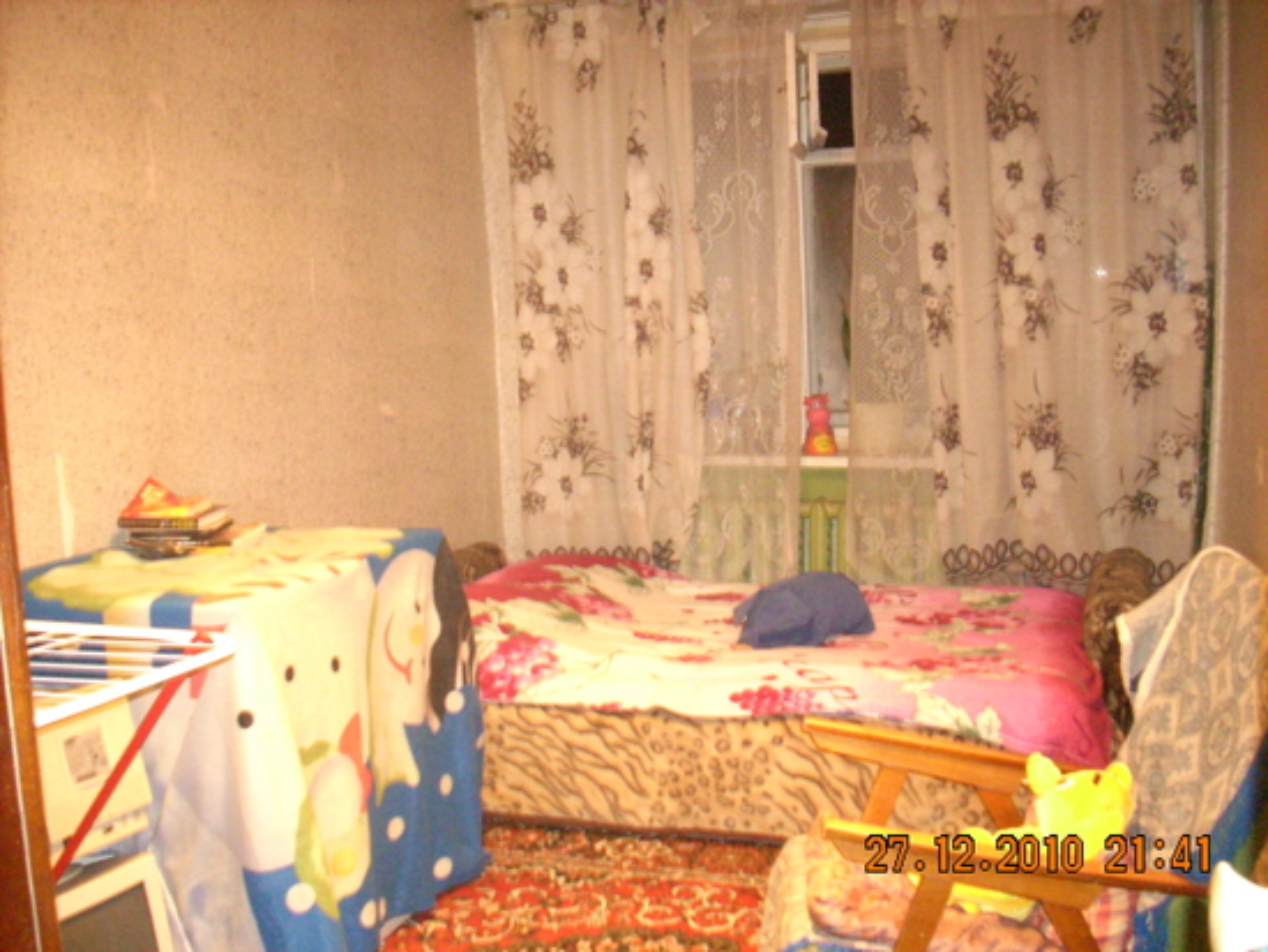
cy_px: 476
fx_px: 1356
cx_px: 634
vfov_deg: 38.7
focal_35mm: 37
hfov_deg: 50.1
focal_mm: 6.2
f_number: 2.8
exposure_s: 1/4
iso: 800
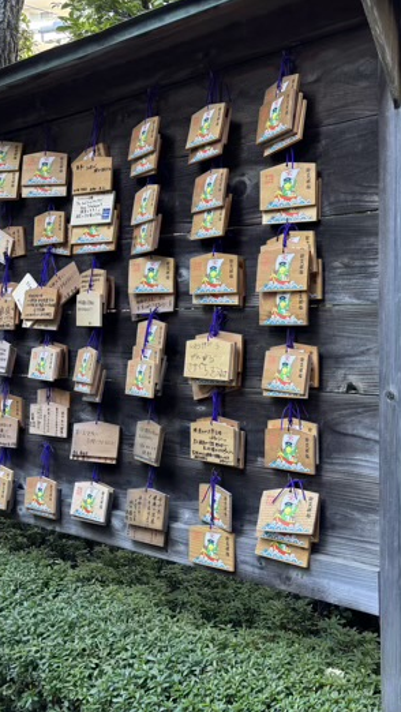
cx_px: 352
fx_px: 718
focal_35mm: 38
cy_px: 355
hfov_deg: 30.0
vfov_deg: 52.8
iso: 50
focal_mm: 5.96
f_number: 1.6
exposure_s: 1/121
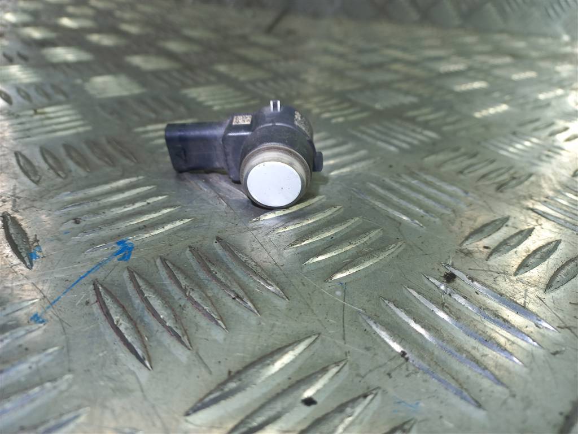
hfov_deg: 69.4
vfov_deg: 54.9
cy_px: 217
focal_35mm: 25
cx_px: 289
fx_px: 417
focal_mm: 4.6
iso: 40
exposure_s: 1/50
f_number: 1.8
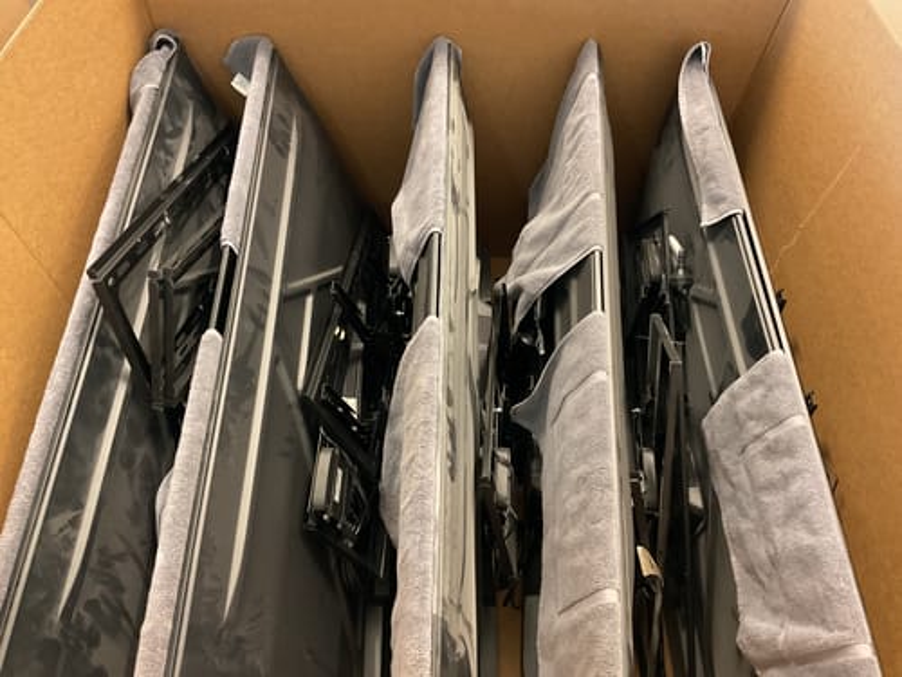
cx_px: 451
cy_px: 338
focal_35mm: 29
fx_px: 756
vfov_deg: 48.2
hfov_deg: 61.7
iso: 320
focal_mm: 3
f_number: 1.8
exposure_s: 1/33
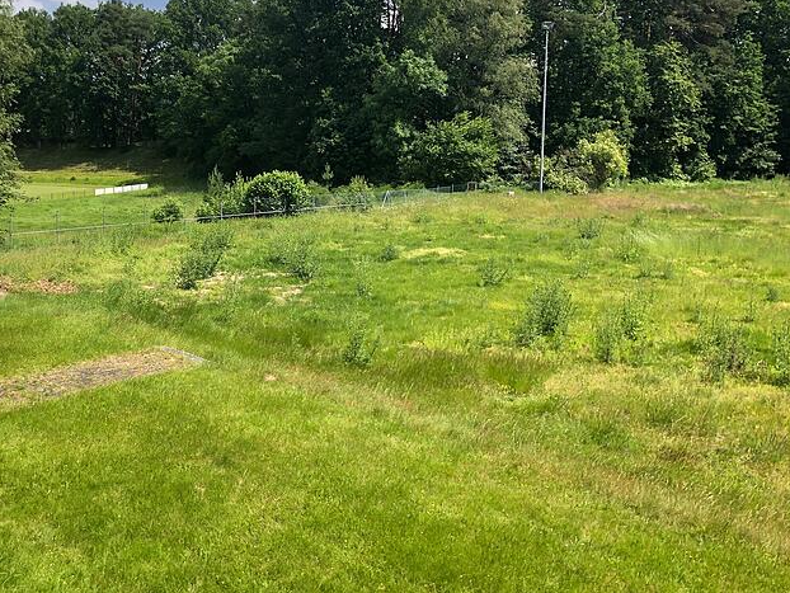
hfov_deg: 50.9
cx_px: 305
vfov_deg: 39.4
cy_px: 213
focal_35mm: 36
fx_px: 822
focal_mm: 4
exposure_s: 1/1230
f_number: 1.8
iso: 20
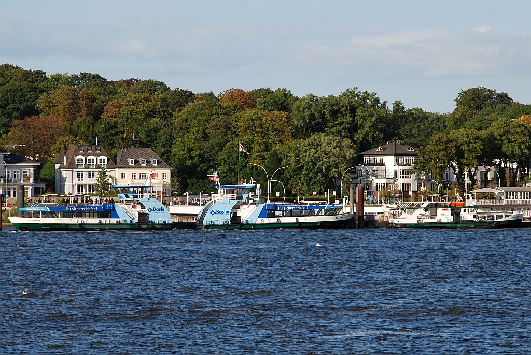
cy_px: 178
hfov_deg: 13.0
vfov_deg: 8.7
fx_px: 2325
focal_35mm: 158
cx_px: 266
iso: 180
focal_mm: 105
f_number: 10
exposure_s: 1/250
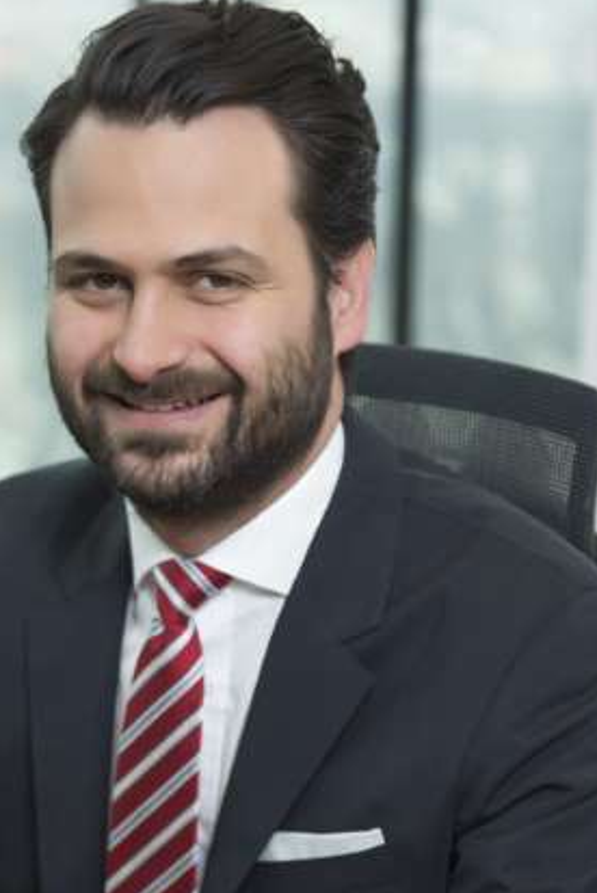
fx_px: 2682
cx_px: 203
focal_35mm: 108
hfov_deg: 12.7
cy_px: 652
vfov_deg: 18.8
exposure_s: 1/125
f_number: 3.2
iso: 250
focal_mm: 62
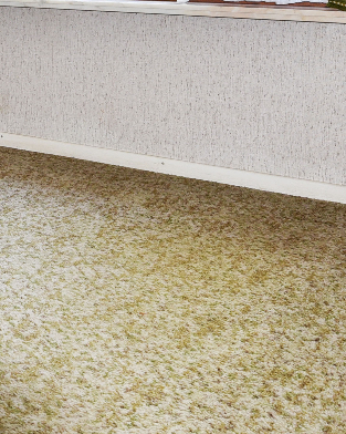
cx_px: -151
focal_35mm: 62
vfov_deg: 28.7
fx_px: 795
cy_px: 6
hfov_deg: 21.3
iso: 450
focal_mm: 16
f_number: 5.6
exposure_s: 1/125
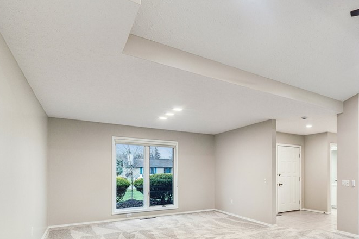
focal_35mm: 23
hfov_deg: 68.5
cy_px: 177
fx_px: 229
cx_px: 289
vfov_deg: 52.8
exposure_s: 1/50
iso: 200
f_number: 2.8
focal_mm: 14
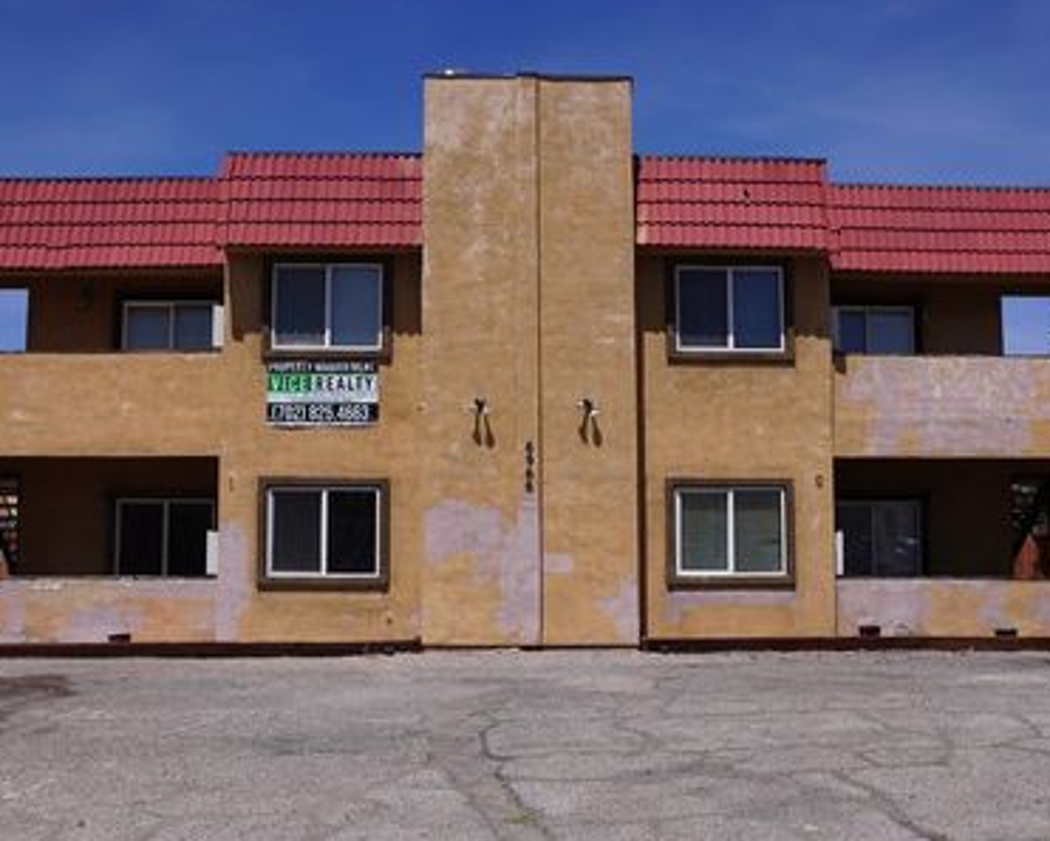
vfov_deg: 34.4
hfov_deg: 42.3
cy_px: 435
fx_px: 1356
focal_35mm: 44
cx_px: 507
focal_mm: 23
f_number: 5
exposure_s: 1/1250
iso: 100
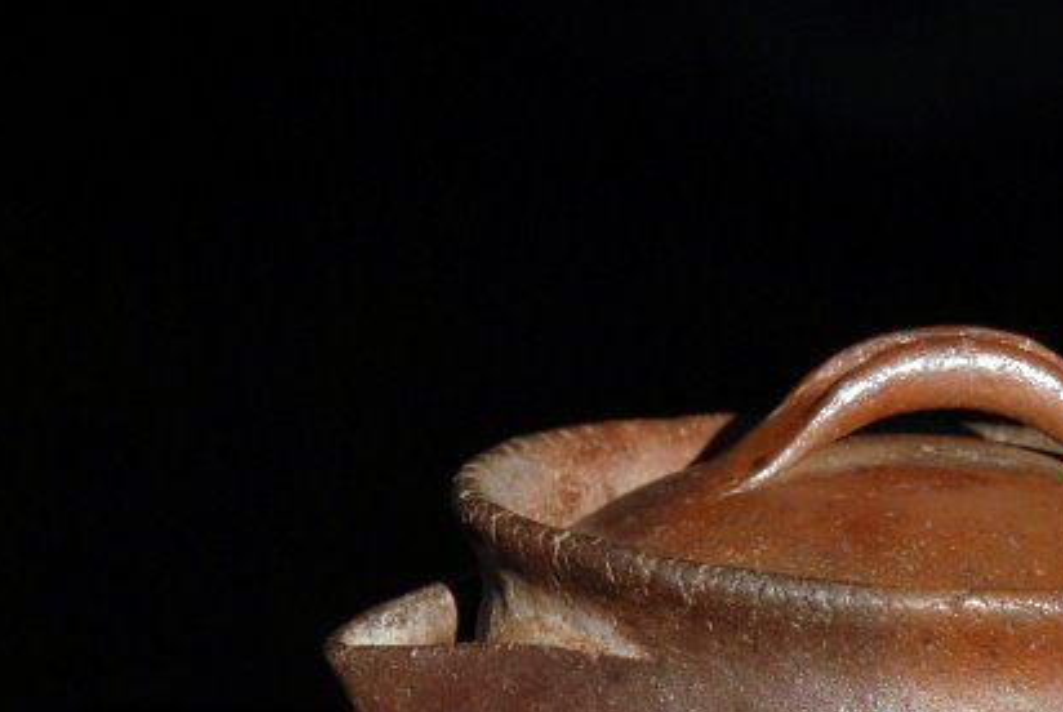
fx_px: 9611
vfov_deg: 4.2
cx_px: 1000
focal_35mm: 325
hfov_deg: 6.3
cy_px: 730
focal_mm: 105
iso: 400
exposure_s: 1/160
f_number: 16
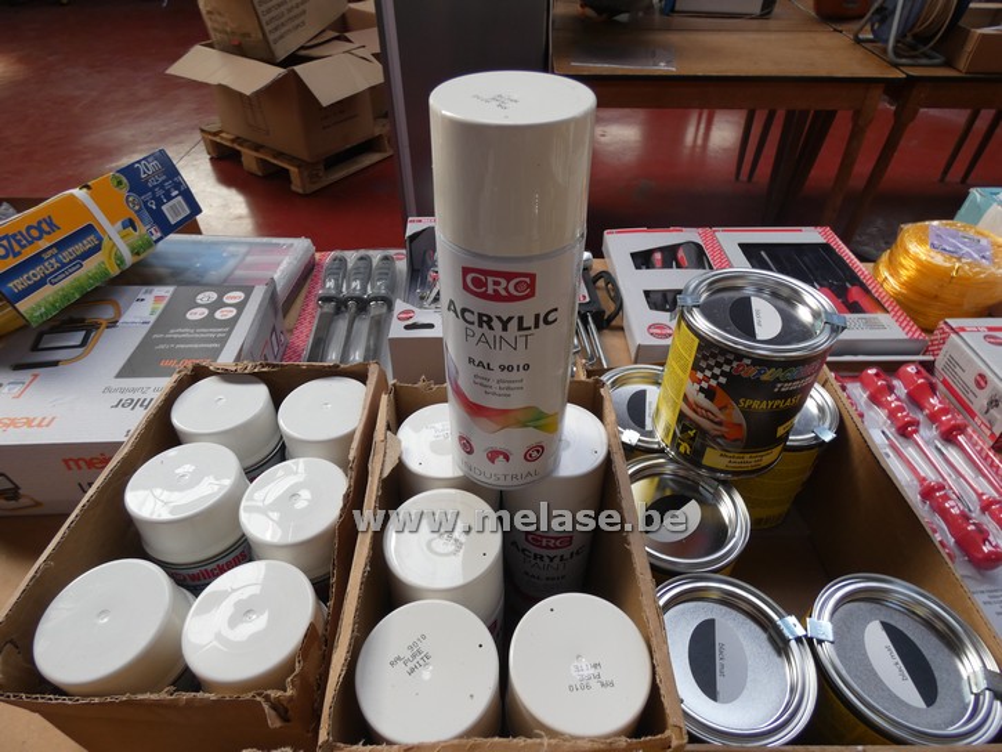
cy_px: 376
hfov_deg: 81.7
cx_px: 501
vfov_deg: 66.0
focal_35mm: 20
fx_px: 579
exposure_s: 1/100
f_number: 2.8
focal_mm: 3.6
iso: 80
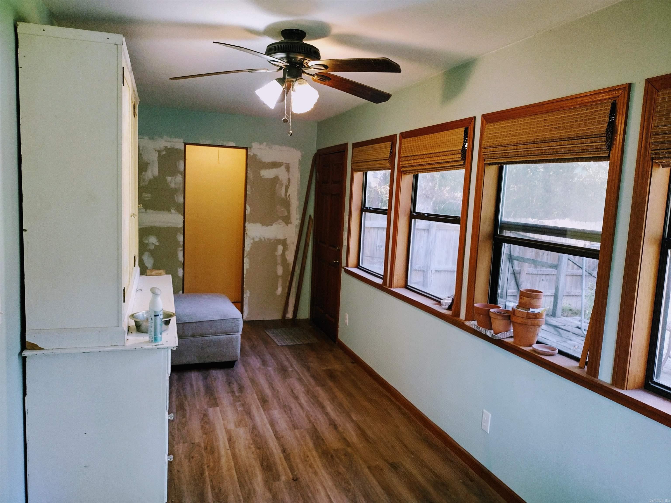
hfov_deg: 65.3
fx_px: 523
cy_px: 252
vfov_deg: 51.4
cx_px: 336
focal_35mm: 27
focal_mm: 4.71
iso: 253
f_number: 1.7
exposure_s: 1/40
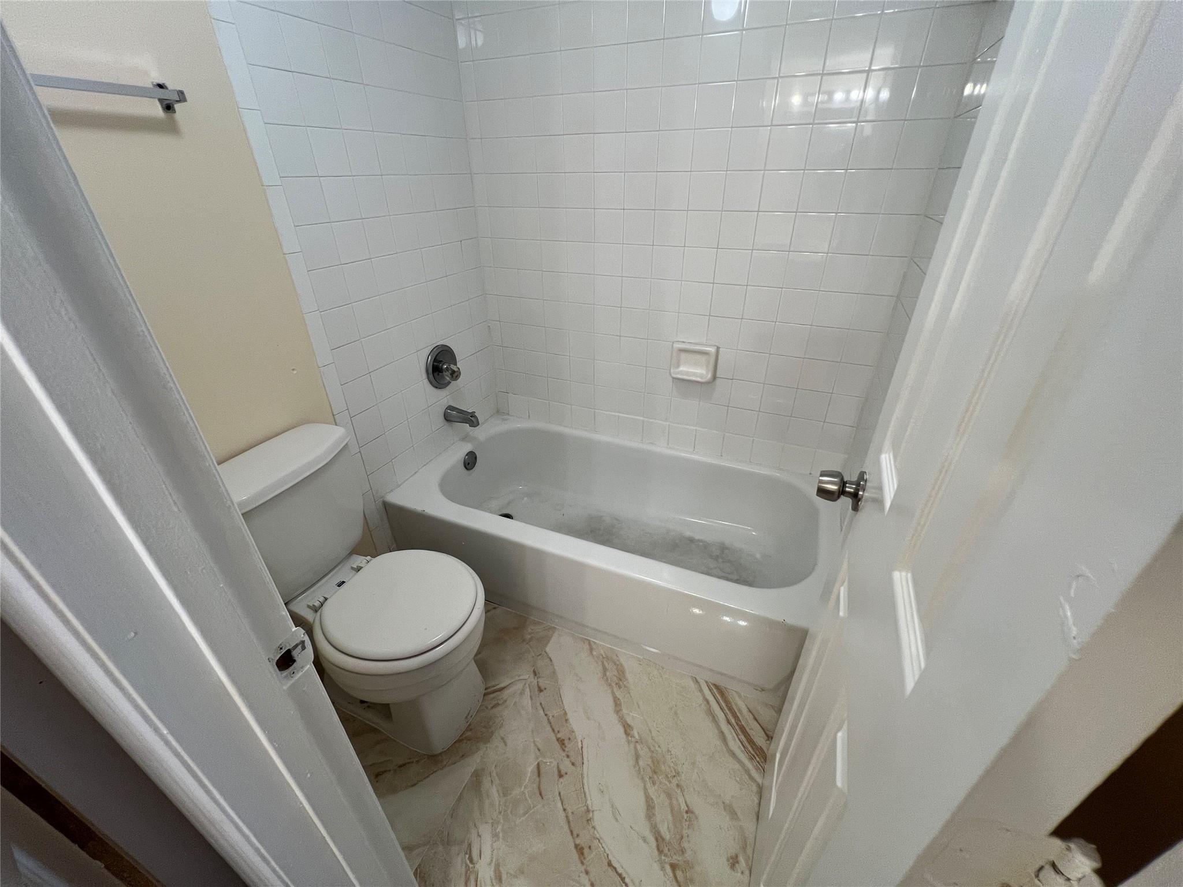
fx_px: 444
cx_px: 592
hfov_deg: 106.2
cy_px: 444
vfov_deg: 89.9
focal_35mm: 13
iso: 160
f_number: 1.8
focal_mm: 1.57
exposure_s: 1/120
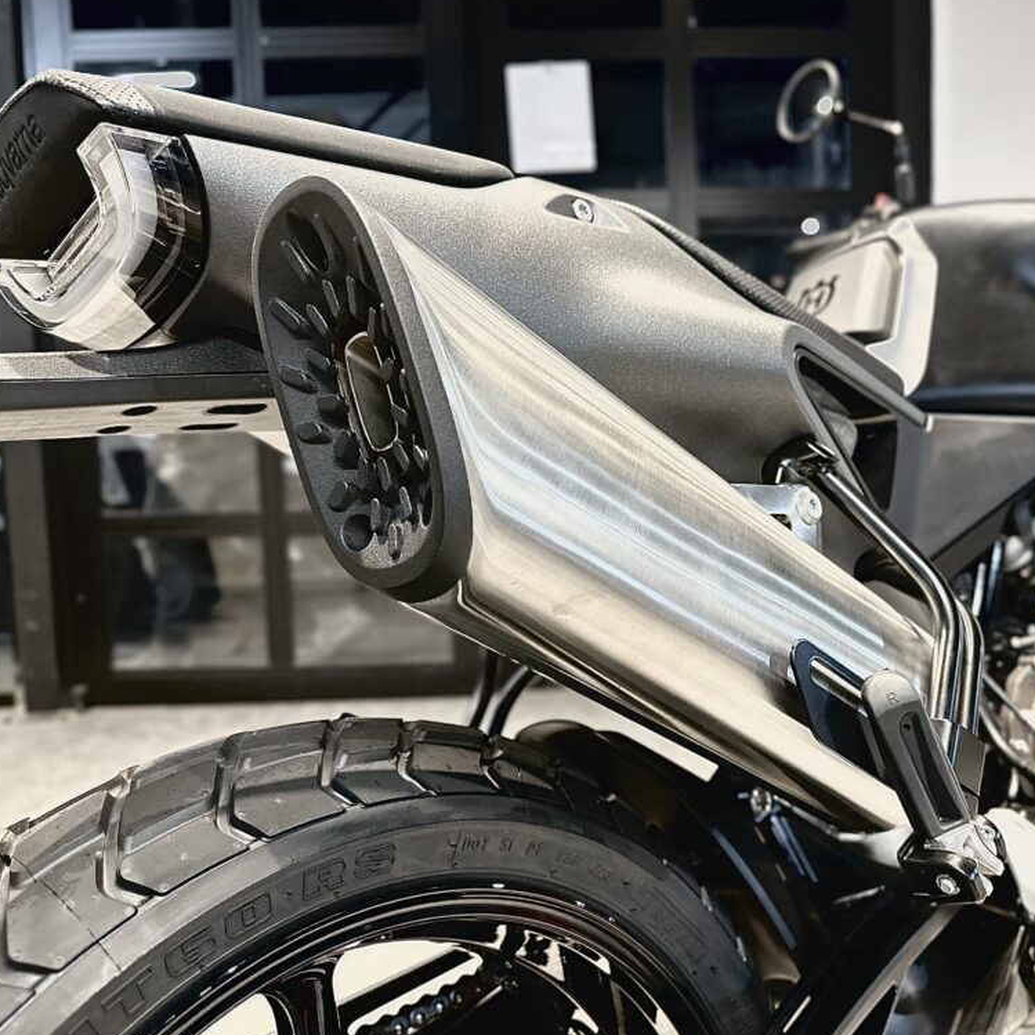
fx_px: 981
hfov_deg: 54.9
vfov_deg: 55.6
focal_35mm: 29
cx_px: 654
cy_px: 513
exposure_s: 1/60
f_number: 1.78
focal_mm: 6.86
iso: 400
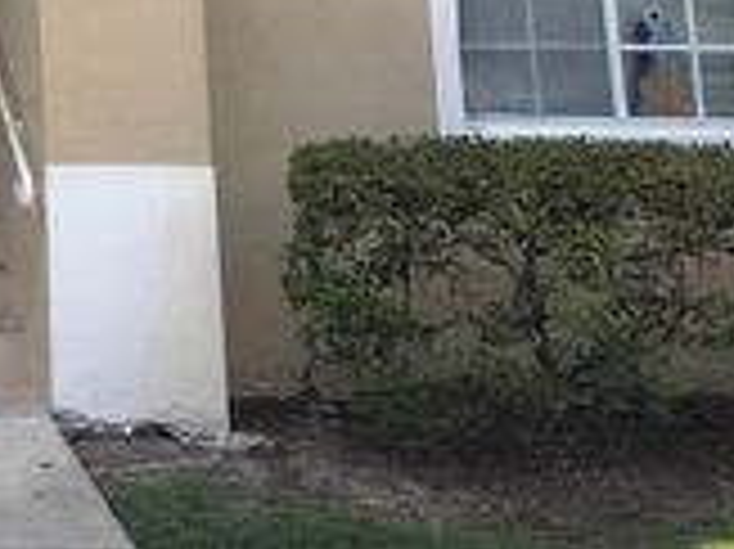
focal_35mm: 86
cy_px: -290
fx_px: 1822
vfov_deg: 15.7
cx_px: -324
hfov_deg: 20.1
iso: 20
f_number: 1.8
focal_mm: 4
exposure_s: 1/1333
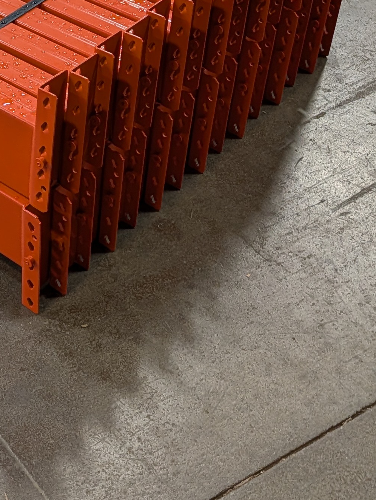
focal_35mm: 74
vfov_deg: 25.1
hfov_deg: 17.9
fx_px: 1069
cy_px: 8
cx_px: -177
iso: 24
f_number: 1.68
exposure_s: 1/30
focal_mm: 6.9
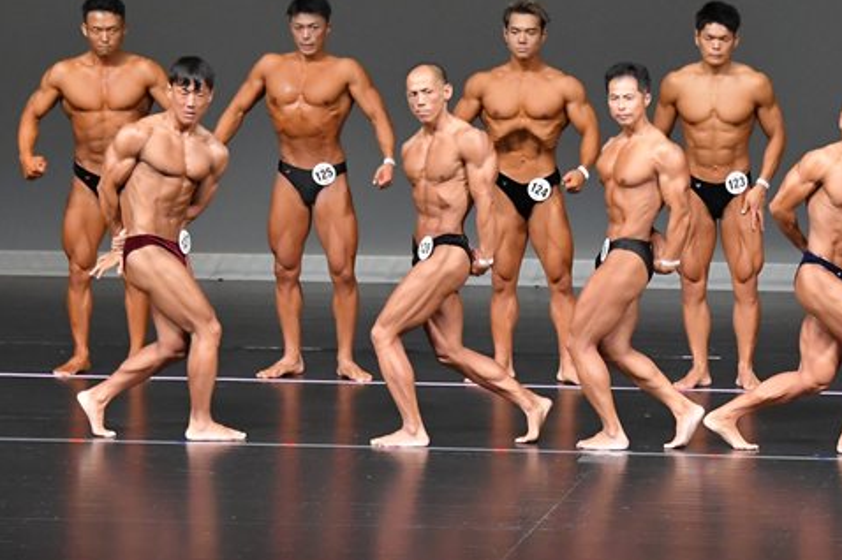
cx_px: 610
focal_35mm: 297
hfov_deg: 6.9
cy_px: 224
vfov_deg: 4.6
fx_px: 6941
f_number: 5.6
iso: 5000
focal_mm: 122
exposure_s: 1/400
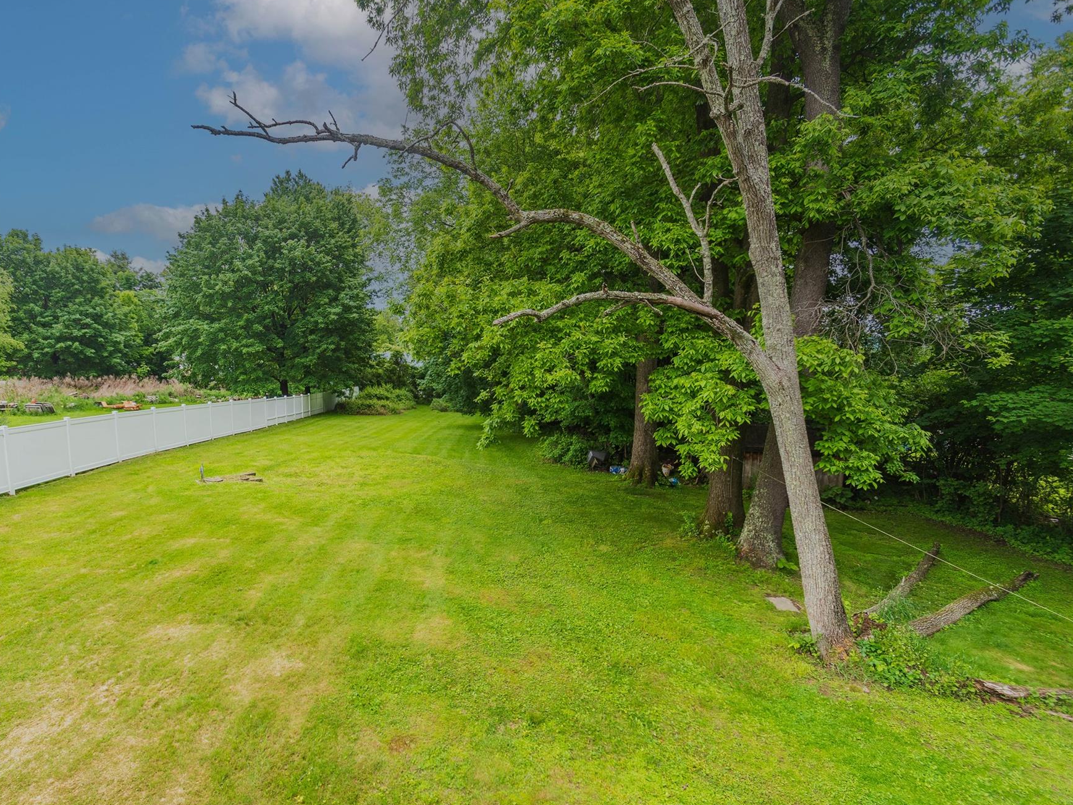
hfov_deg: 90.4
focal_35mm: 17
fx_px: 527
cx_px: 456
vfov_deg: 74.7
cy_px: 402
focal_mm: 10
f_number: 6.3
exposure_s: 1/125
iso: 100
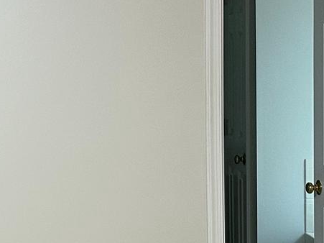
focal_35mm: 109
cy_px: 159
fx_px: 1020
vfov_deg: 13.6
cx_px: -98
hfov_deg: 17.0
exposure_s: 1/60
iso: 250
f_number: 1.78
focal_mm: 6.86
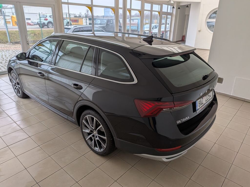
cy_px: 94
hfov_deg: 71.6
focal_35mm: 24
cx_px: 125
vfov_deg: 56.8
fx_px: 173
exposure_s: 1/200
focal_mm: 4.53
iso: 26
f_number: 1.7
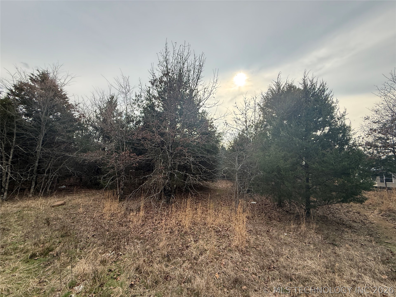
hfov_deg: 102.1
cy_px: 148
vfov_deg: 85.7
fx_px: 160
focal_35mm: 14
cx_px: 198
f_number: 2.2
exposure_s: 1/585
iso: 64
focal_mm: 2.22
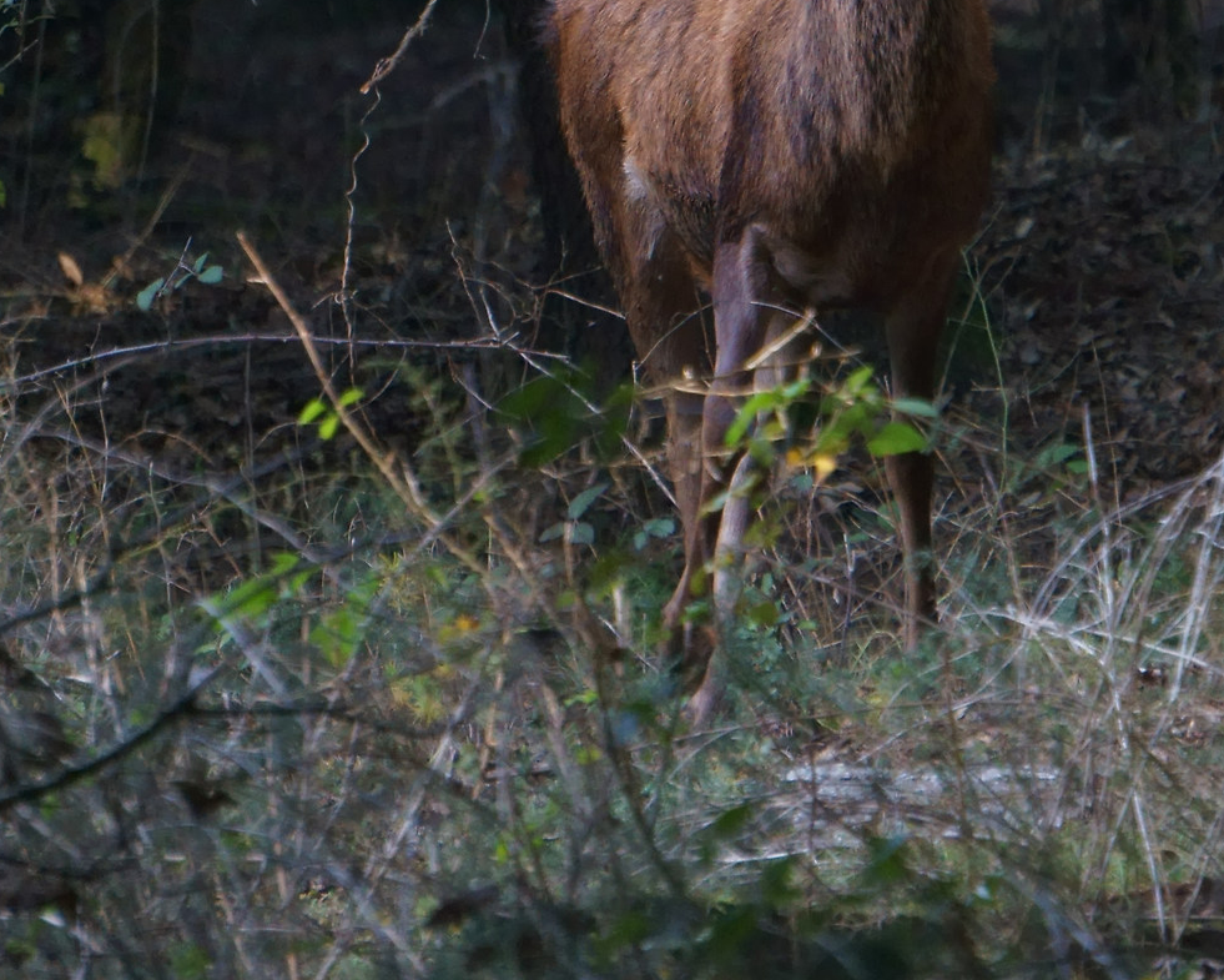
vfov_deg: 2.1
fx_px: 26194
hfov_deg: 2.7
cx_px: 1032
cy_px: 169
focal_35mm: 723
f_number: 6.3
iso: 1600
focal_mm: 210
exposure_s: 1/400
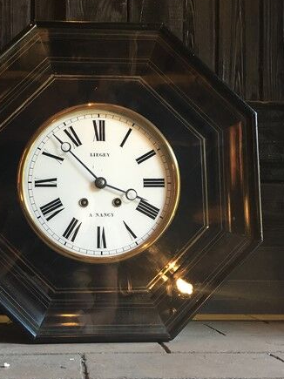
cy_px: 248
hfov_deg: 35.5
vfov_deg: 46.2
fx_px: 438
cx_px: 91
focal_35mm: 40
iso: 200
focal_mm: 4.15
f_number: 2.2
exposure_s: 1/17
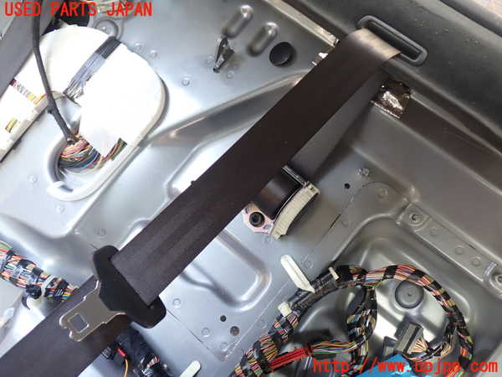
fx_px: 435
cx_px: 251
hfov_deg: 60.0
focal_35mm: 30
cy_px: 188
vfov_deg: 46.8
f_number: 2.3
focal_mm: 5.4
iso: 160
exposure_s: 1/60
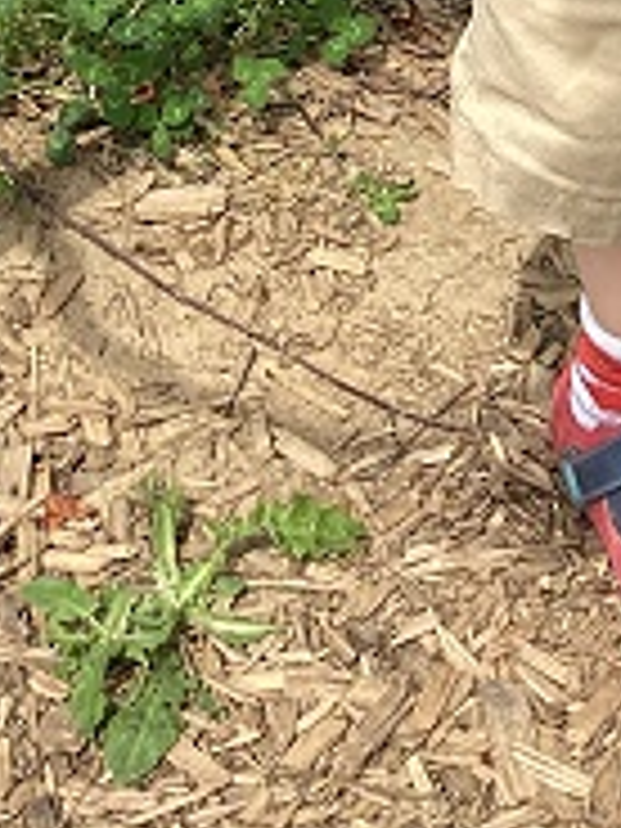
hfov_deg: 12.9
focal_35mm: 112
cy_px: -630
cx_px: 716
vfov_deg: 15.3
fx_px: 2679
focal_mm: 3.3
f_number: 2.4
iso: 25
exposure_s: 1/232
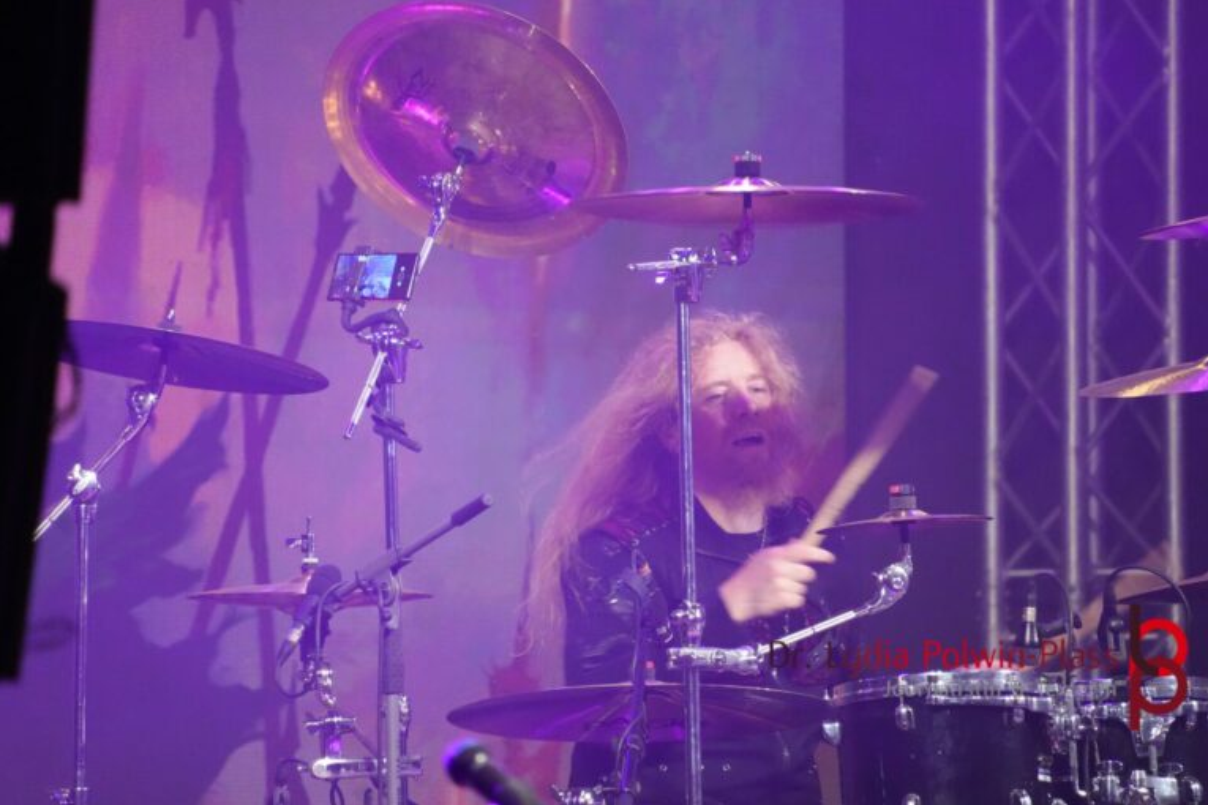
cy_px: 402
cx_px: 605
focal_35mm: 452
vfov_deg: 3.0
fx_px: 15166
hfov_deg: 4.6
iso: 6400
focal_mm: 300
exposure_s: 1/100
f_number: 6.3
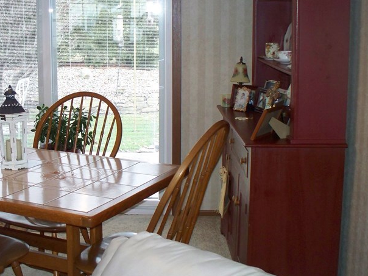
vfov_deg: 24.0
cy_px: 104
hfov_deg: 30.9
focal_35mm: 61
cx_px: 75
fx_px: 648
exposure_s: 1/30
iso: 200
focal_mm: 7.54
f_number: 2.8
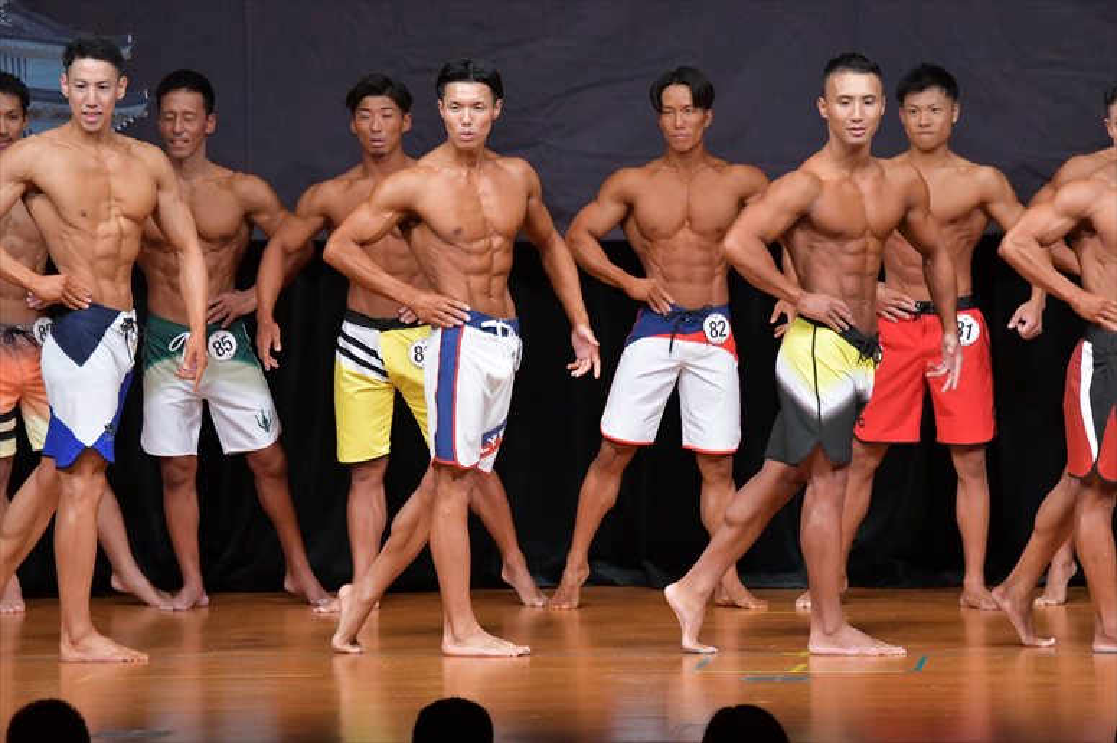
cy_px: 372
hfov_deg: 7.6
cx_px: 558
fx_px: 8374
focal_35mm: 270
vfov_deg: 5.1
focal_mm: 180
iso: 5000
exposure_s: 1/400
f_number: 5.6
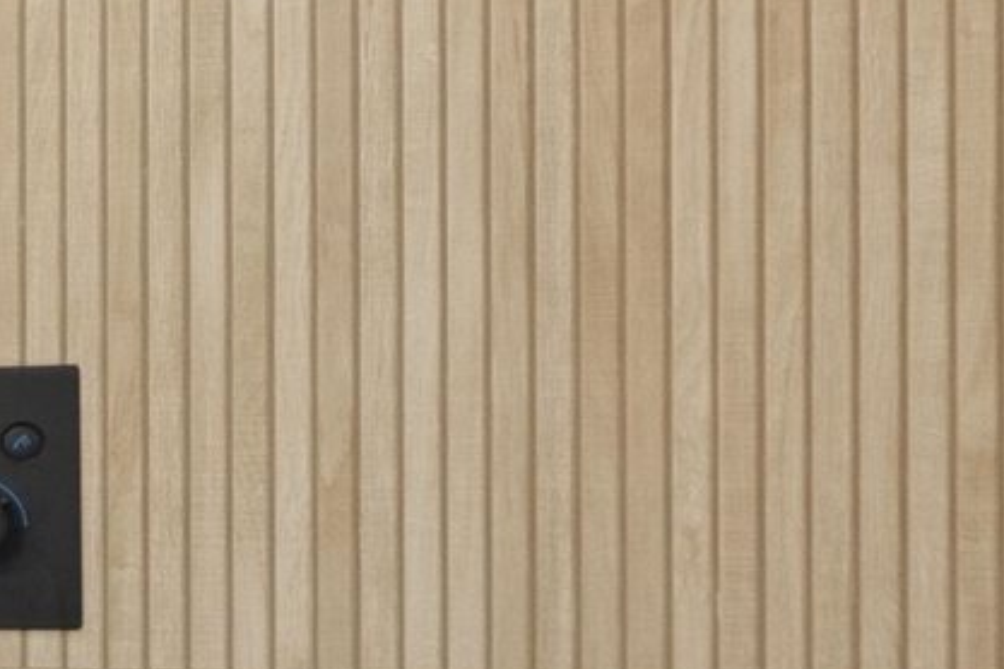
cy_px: 513
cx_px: -1644
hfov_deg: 12.3
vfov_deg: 11.6
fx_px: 3291
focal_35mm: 118
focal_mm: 16
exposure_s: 1/3.33
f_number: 7.1
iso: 500
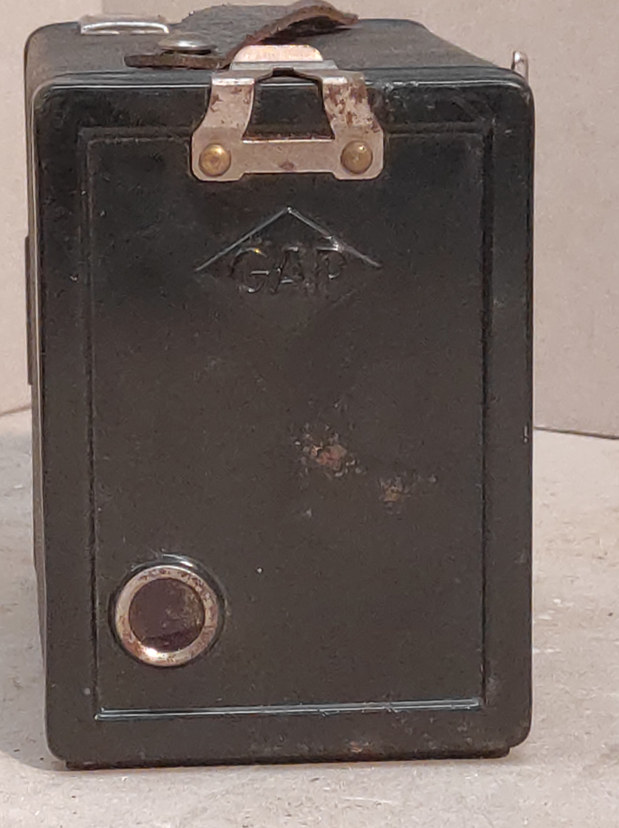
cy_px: 424
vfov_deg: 67.3
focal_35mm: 26
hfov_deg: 53.0
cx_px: 299
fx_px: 621
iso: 783
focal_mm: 5.43
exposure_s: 1/20
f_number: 1.89
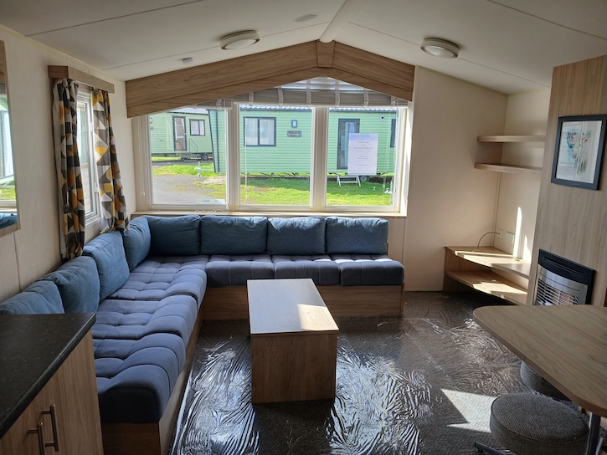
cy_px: 228
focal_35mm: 26
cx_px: 304
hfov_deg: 67.3
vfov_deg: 53.1
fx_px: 456
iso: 25
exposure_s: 1/100
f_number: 1.8
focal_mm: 3.98
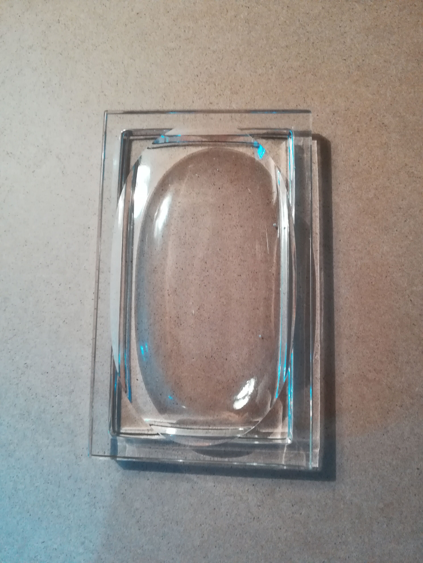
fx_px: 424
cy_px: 282
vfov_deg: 67.3
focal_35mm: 26
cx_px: 212
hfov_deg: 53.1
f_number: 2.2
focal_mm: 3.83
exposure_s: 1/14.3
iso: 500
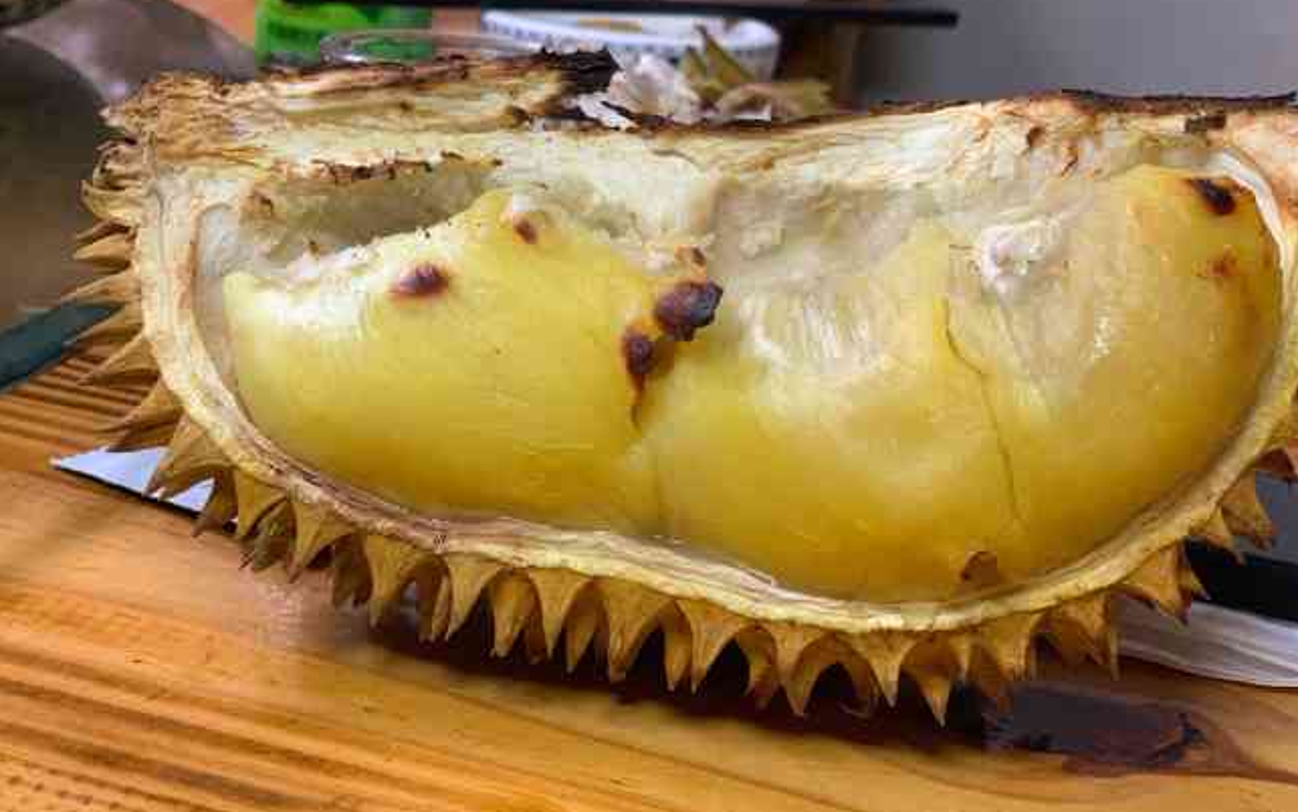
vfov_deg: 21.6
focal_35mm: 60
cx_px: 606
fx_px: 2123
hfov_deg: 34.0
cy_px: 354
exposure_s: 1/60
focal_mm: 6
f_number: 2.4
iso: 200
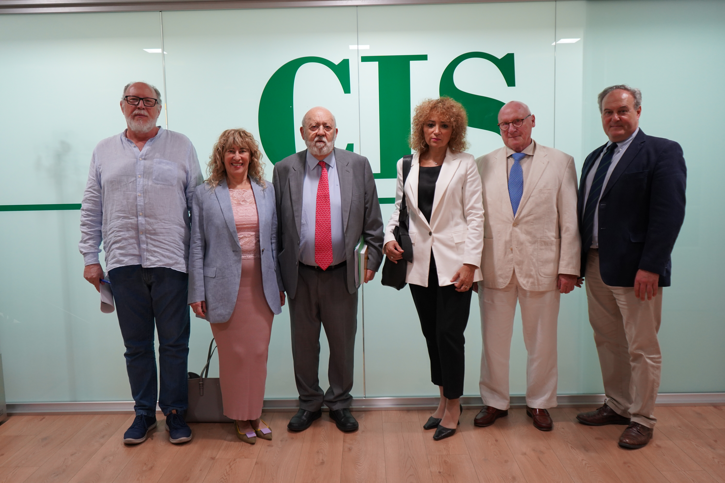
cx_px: 362
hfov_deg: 61.9
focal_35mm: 30
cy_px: 242
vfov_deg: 43.6
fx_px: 604
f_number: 4
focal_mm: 30
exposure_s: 1/160
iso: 1600
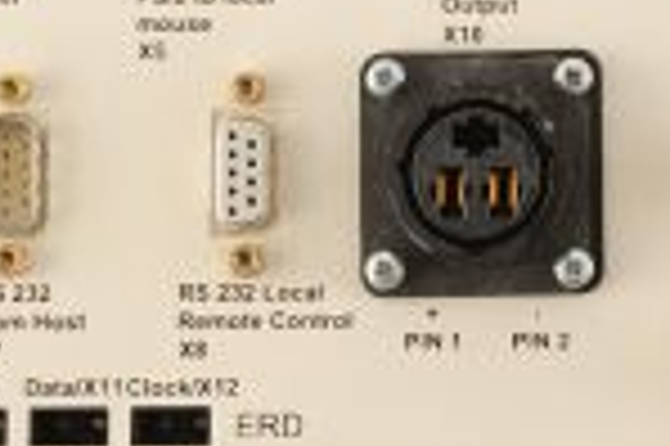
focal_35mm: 202
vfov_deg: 6.7
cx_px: 895
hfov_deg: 10.0
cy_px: -246
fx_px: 3755
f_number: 11
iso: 1600
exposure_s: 1/125
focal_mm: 50
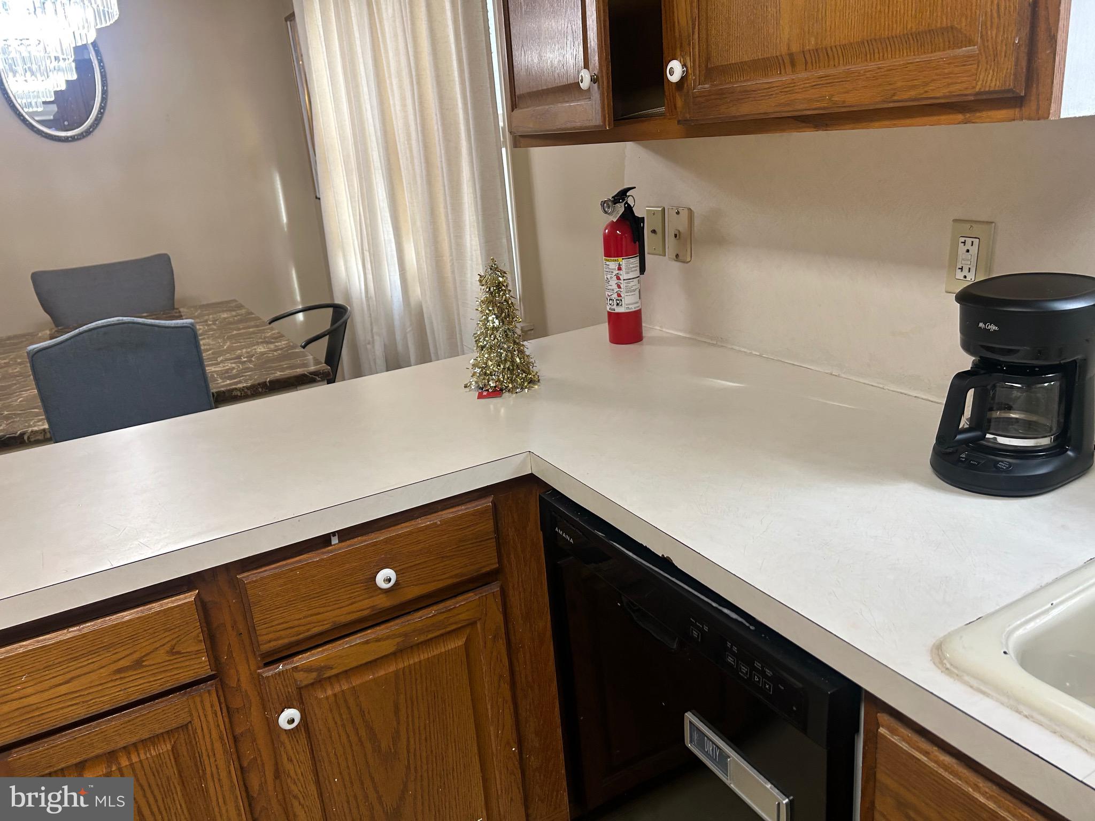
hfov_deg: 67.3
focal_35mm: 26
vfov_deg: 53.1
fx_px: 822
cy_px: 410
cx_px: 548
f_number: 1.5
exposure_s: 1/120
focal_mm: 5.7
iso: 100
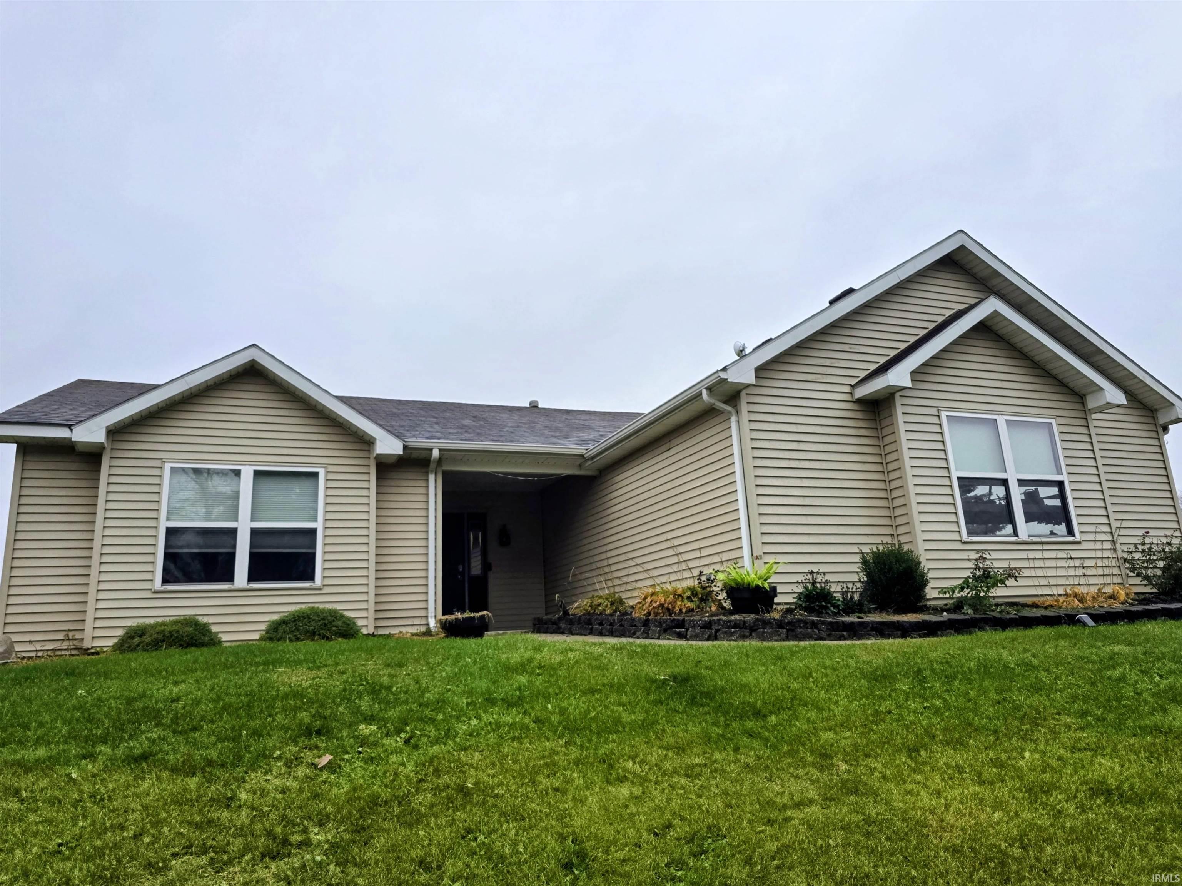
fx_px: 785
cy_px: 443
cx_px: 591
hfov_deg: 73.9
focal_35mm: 23
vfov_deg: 58.9
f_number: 1.7
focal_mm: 6.3
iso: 125
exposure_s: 1/180
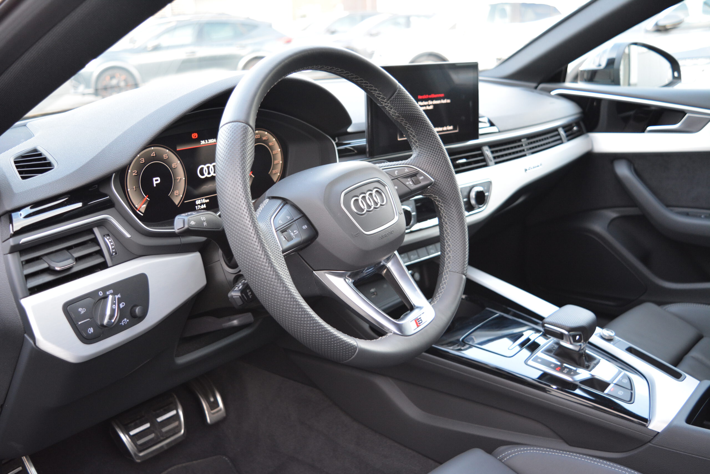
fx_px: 740
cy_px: 237
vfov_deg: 35.5
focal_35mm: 38
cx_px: 355
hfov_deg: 51.3
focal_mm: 25
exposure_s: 1/50
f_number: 4
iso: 800
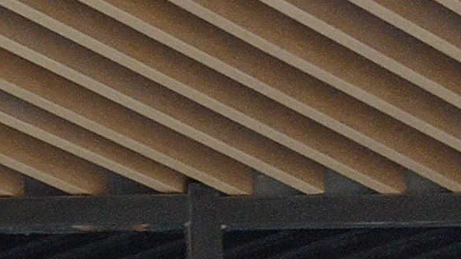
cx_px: -550
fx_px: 2737
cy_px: 906
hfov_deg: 8.9
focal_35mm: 224
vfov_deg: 5.0
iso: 126
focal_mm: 4.75
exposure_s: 1/100
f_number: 1.75
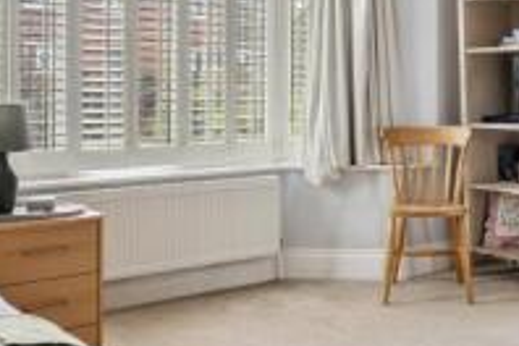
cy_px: 77
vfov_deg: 25.2
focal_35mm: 53
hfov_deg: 36.0
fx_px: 764
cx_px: 434
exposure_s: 1/10
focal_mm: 16
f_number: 8
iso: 320
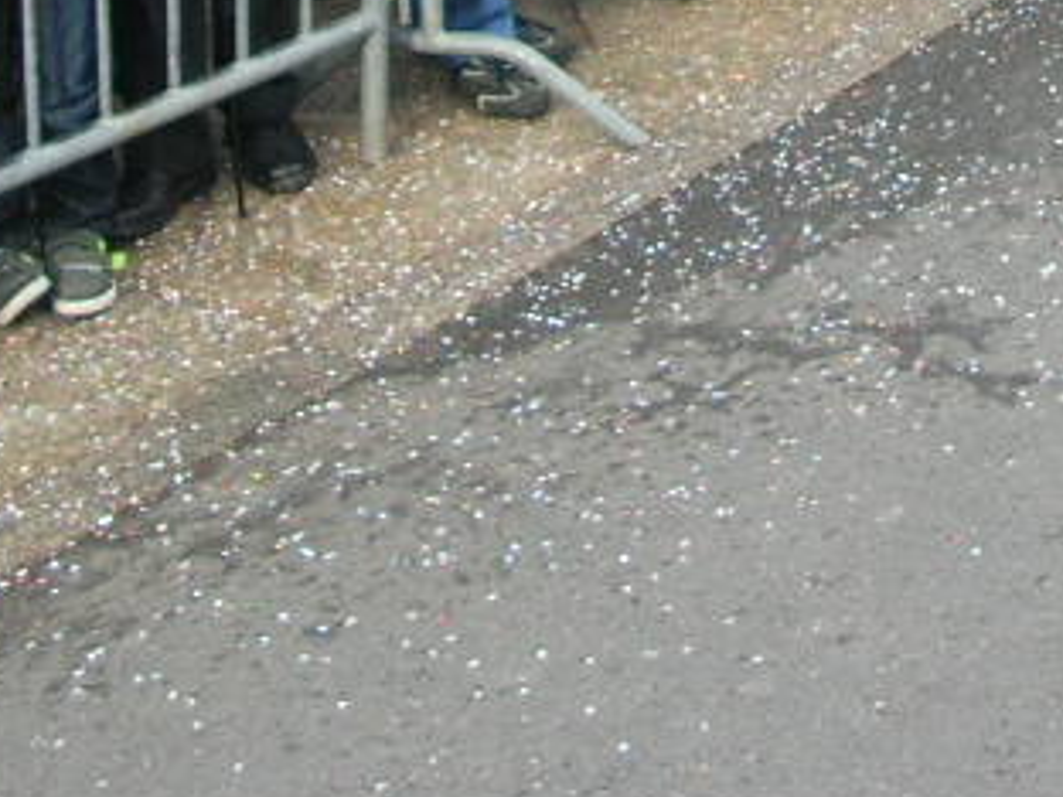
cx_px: 876
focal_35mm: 115
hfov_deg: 17.0
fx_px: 3531
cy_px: -490
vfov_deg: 12.1
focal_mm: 5.8
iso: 50
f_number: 2.8
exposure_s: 1/122
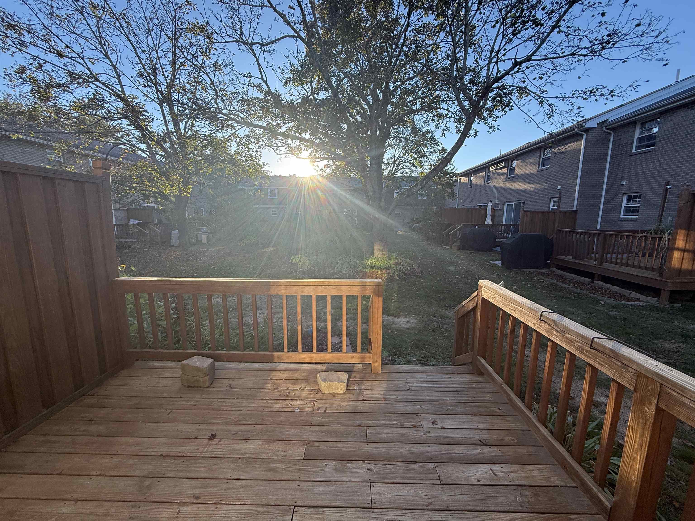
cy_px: 260
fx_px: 281
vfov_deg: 85.7
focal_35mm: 14
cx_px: 348
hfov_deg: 102.1
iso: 64
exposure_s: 1/468
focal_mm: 2.22
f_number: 2.2
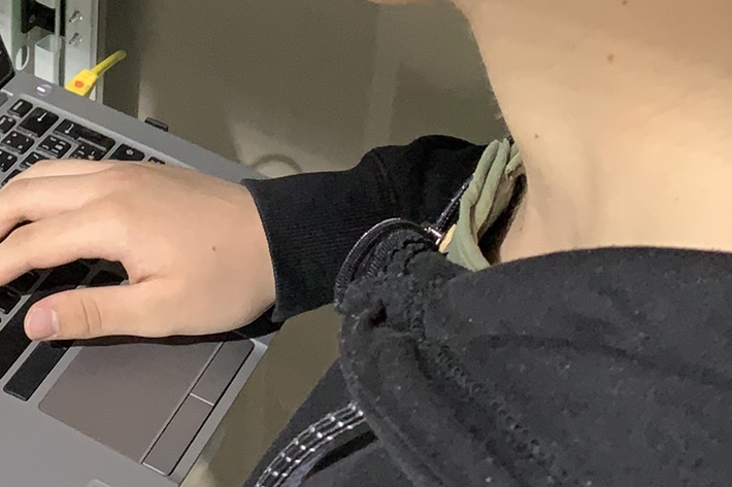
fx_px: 1586
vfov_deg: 16.1
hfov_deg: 24.8
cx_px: 7
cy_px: -220
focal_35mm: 78
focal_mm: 4.25
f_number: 1.8
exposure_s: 1/25
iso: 500
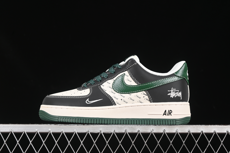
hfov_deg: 27.0
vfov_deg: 18.2
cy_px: 76
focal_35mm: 75
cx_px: 115
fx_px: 479
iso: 160
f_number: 6.3
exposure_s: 1/60
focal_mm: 50
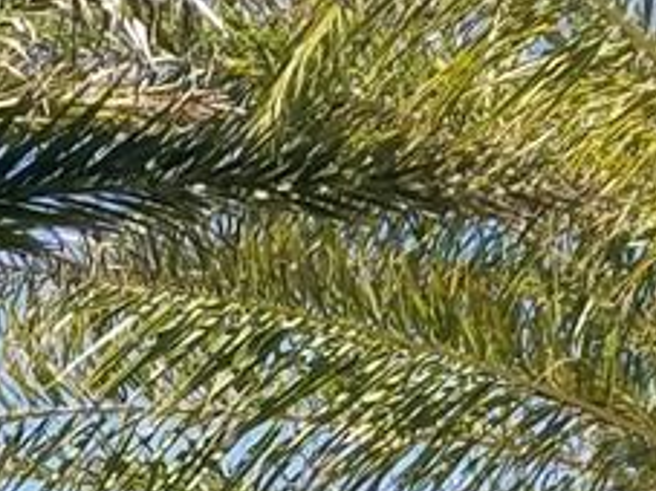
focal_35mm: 183
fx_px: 3466
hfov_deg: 9.3
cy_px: 1485
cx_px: -1084
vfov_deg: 7.2
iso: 50
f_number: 1.7
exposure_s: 1/1968
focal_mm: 4.2
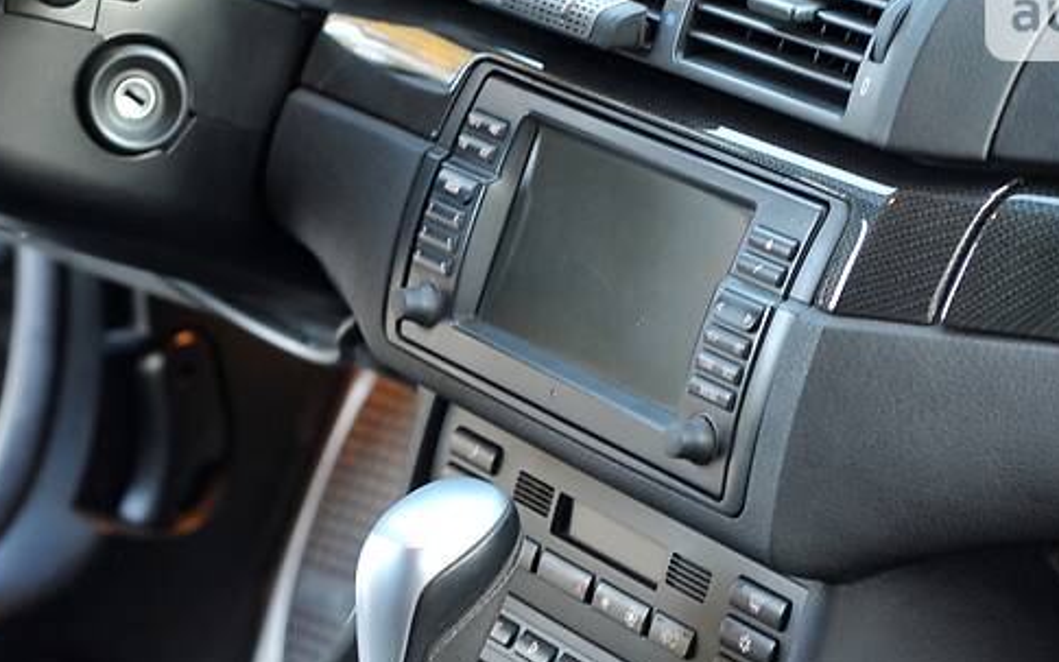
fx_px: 3636
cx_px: 459
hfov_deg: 16.6
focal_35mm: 126
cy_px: 521
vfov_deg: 10.4
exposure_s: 1/20
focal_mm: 50
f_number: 3.5
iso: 400
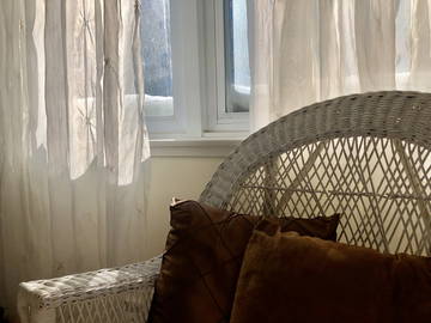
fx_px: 349
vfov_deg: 49.7
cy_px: 162
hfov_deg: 63.4
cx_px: 216
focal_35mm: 28
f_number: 1.8
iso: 20
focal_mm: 3.99
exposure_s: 1/1919
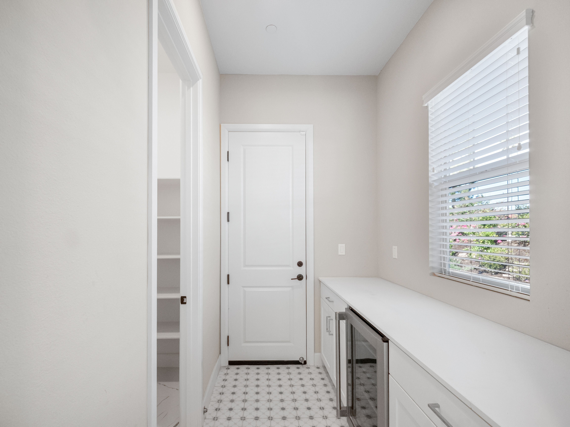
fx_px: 231
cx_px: 285
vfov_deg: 85.7
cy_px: 214
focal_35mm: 14
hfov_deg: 102.1
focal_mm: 7
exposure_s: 1/60
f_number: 7.1
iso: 2500
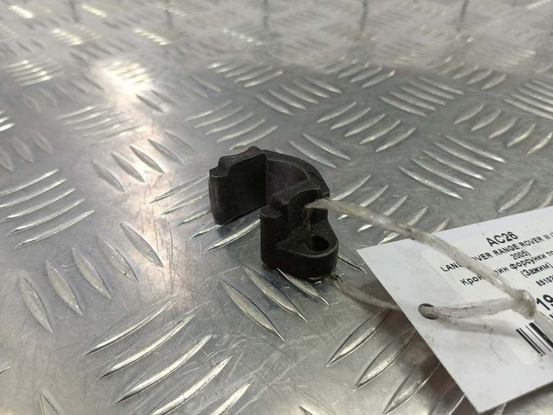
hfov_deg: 73.9
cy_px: 208
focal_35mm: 23
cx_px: 276
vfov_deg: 58.9
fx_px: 367
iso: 121
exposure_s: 1/50
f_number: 1.6
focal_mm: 4.11
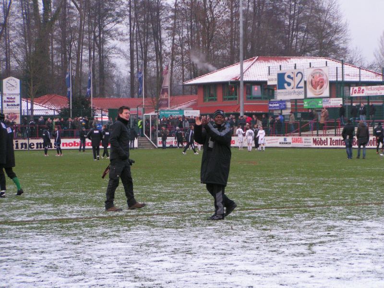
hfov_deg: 15.1
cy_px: 144
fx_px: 1453
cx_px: 192
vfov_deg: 11.3
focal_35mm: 131
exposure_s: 1/160
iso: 200
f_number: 3.5
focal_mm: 20
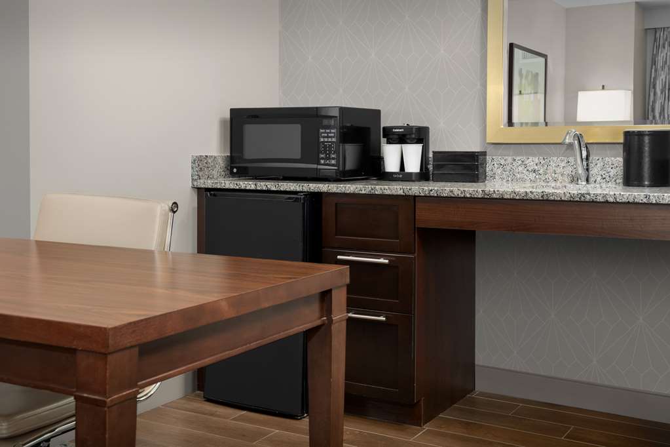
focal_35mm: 45
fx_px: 837
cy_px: 224
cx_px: 335
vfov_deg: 29.9
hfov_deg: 43.6
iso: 400
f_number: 11
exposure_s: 1/250
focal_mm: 45
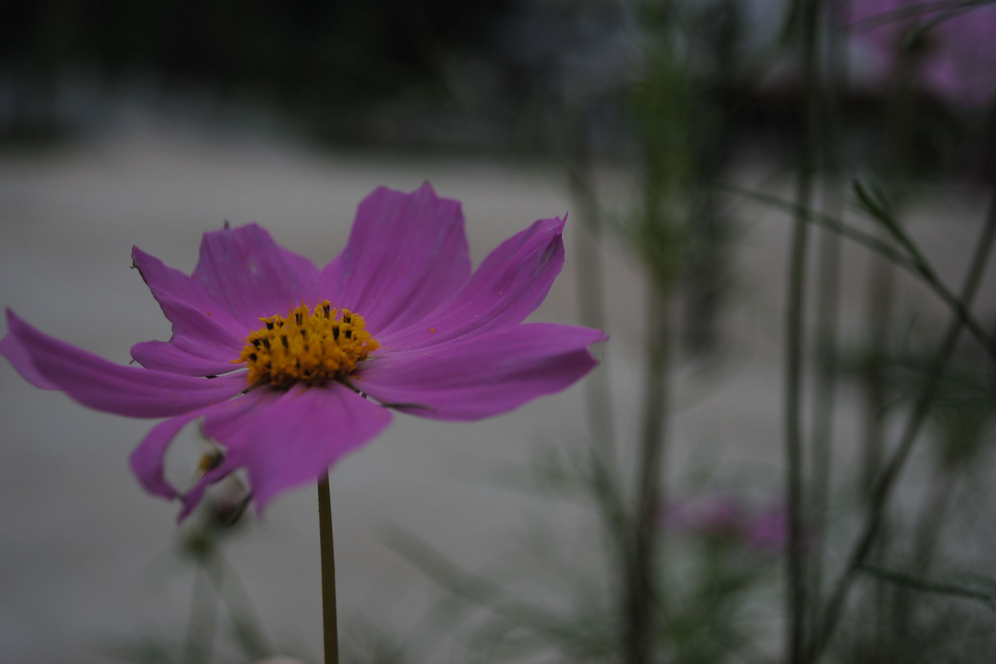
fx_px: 1480
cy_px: 325
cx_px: 493
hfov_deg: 37.2
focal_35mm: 54
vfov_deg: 25.3
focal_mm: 35
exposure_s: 1/1250
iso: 100
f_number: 5
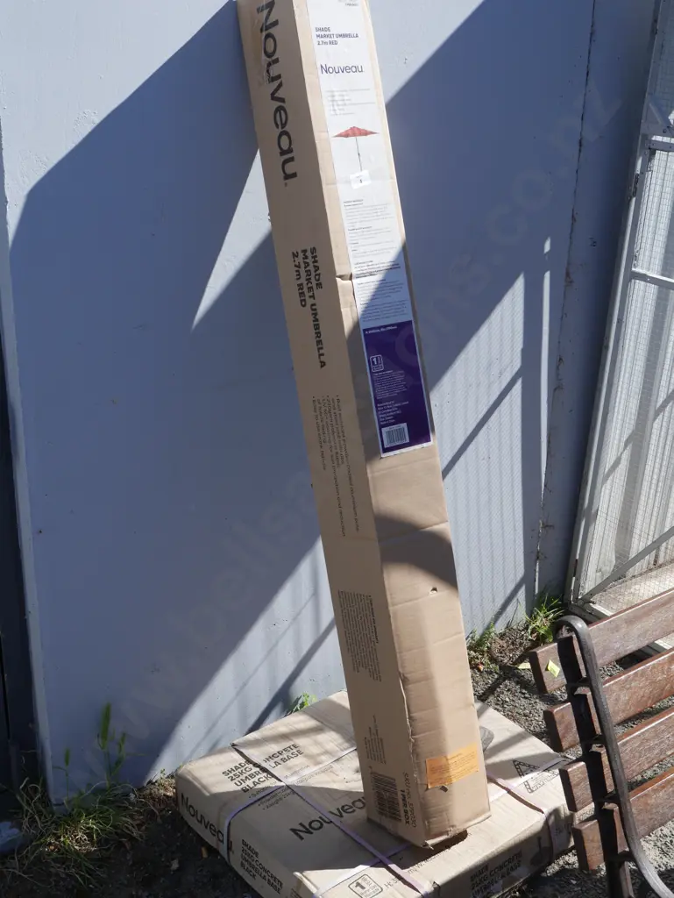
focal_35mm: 42
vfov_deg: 44.8
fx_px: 1089
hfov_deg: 34.4
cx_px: 337
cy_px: 449
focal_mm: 21
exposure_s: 1/320
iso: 200
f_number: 8
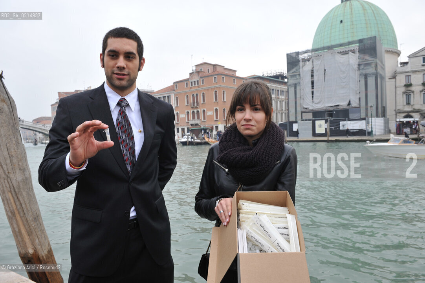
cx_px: 212
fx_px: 283
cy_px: 142
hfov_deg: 73.8
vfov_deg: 53.1
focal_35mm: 24
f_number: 8
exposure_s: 1/320
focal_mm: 24
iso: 400
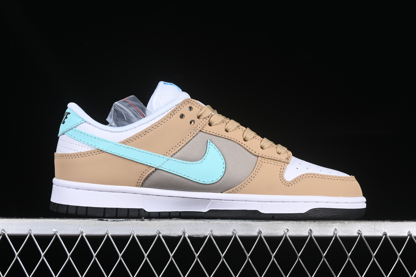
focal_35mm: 75
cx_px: 208
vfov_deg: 18.2
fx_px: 867
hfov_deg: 27.0
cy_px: 138
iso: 160
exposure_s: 1/80
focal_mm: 50
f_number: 8
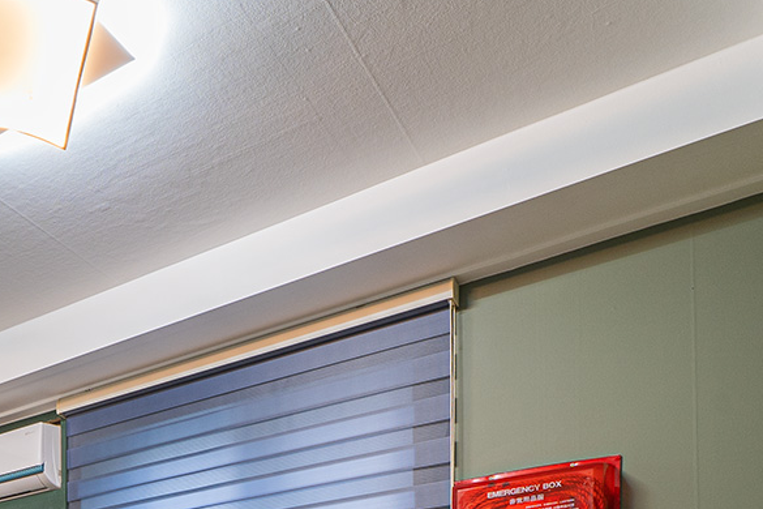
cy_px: 735
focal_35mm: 42
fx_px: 890
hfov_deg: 41.5
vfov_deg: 25.3
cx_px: 33
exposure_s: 1/3
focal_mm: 12
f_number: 10
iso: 160
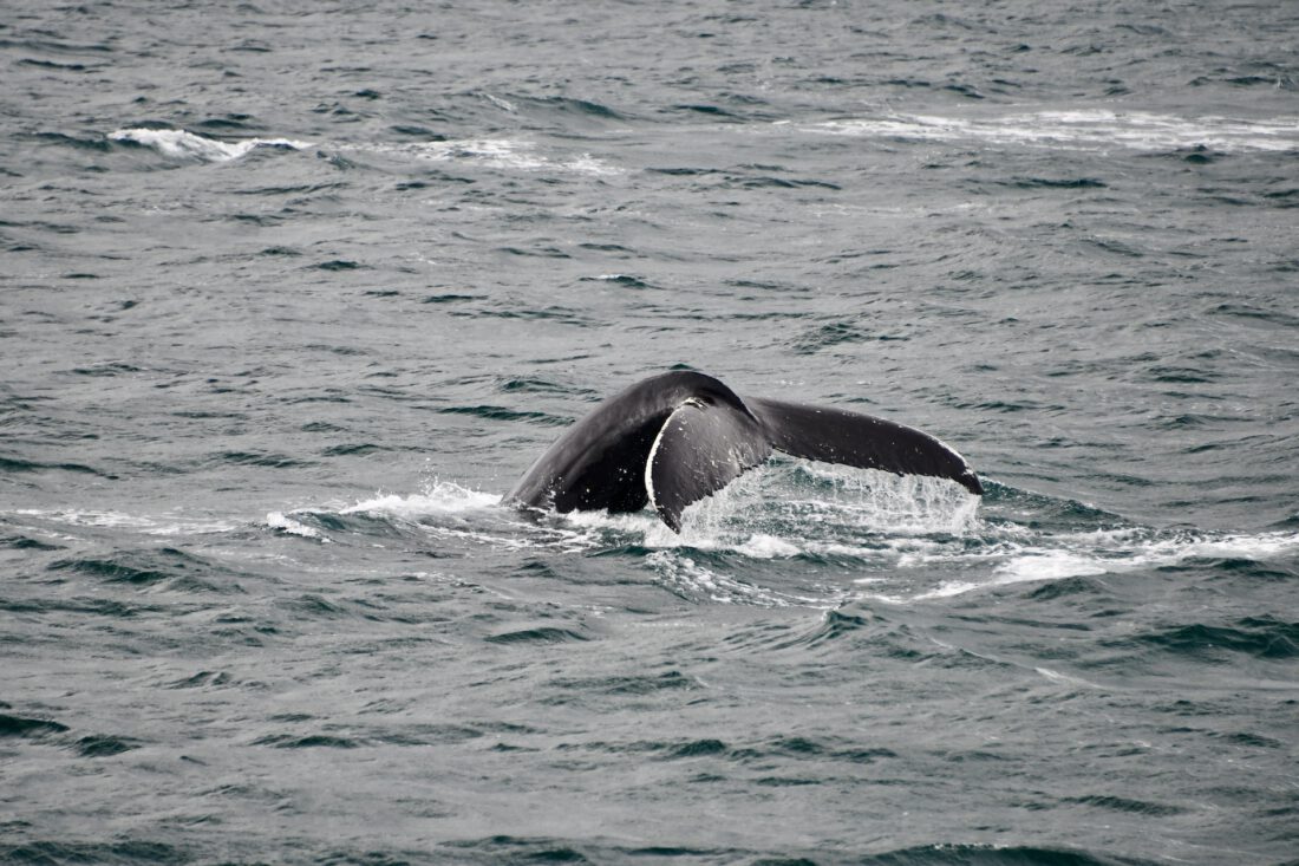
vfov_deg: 3.1
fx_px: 16234
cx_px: 650
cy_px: 433
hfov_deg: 4.6
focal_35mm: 450
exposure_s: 1/500
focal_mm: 300
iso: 280
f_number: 5.6
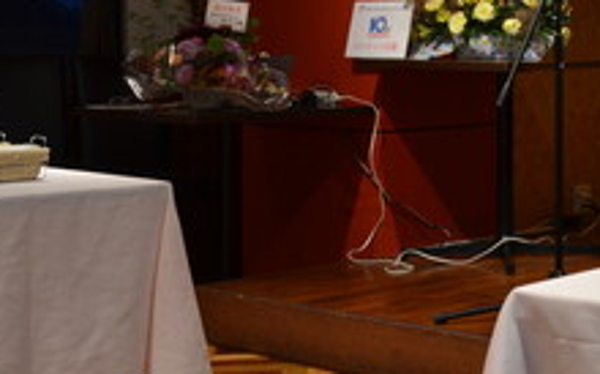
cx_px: 644
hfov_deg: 23.3
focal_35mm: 84
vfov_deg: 15.2
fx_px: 1372
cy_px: 5
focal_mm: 22
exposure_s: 1/15
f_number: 8
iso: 500
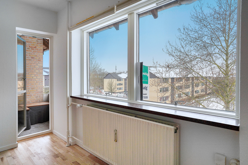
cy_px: 82
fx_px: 152
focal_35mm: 22
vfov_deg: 57.2
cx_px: 124
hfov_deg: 78.6
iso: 400
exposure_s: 1/30
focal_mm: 22
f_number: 8
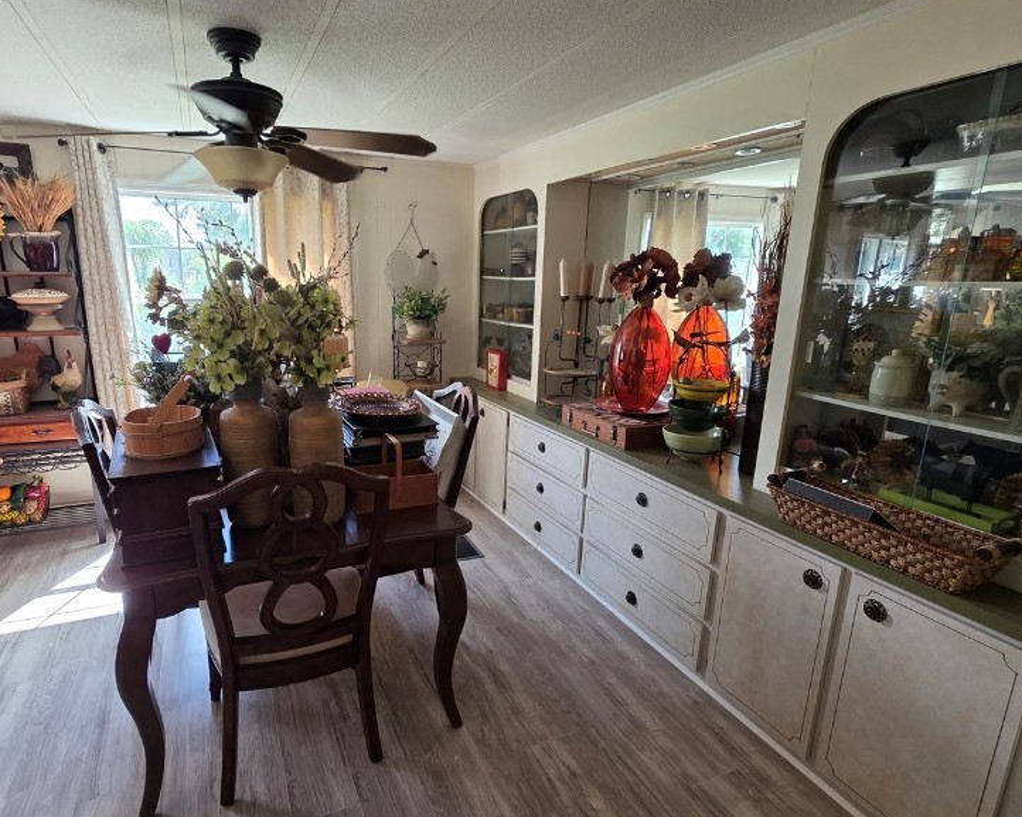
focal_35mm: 18
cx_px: 453
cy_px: 413
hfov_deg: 86.0
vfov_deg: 73.8
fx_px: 544
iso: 160
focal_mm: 2.2
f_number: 1.9
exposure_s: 1/120
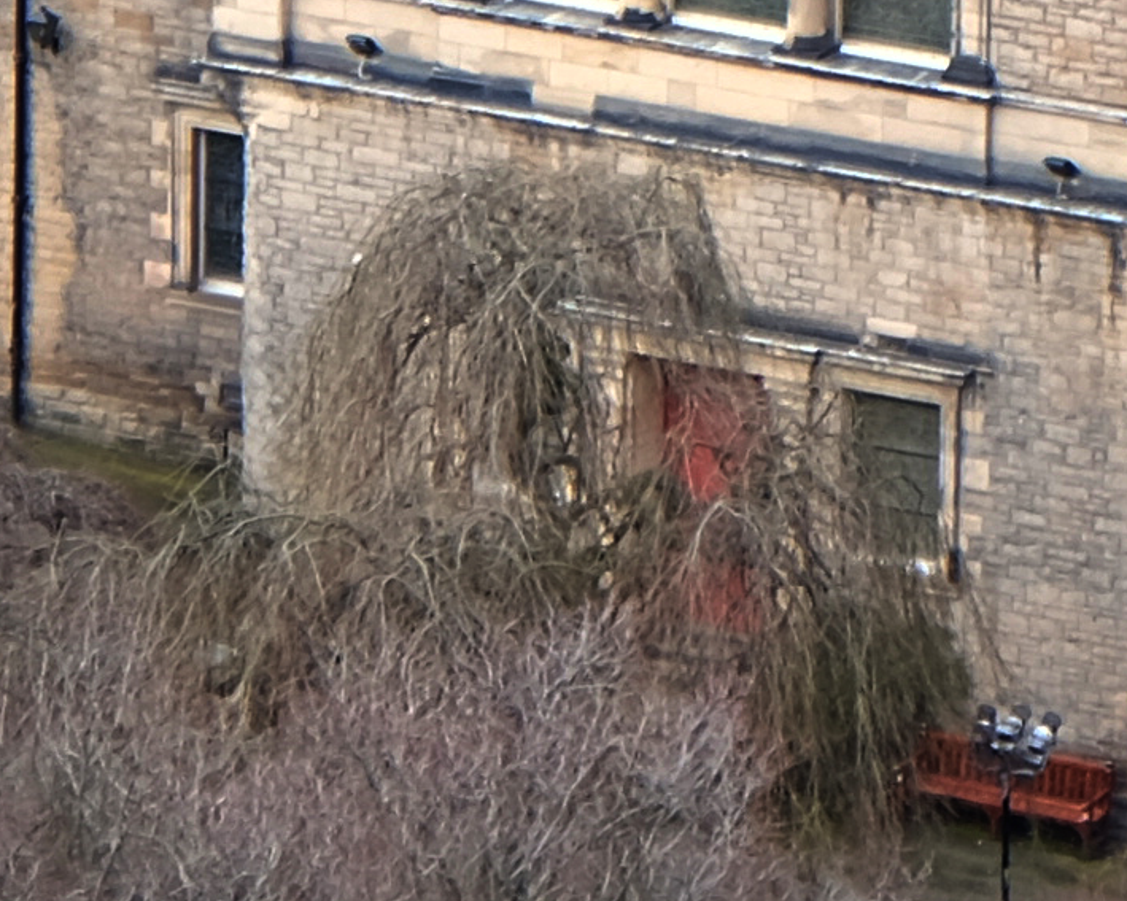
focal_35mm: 538
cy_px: -1470
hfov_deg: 3.6
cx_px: 690
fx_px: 17942
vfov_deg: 2.8
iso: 200
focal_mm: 55
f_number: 4
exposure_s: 1/140
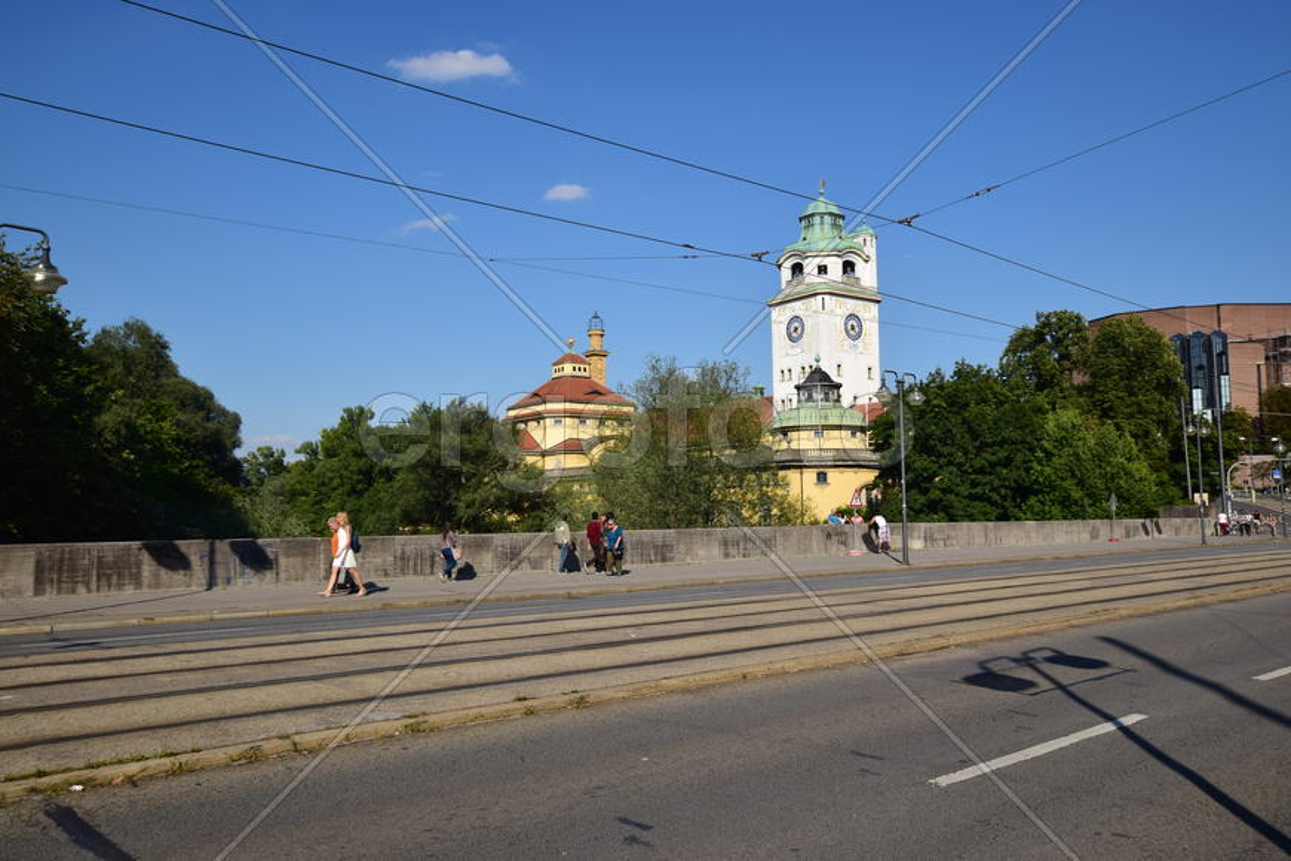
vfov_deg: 43.6
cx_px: 646
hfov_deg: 61.9
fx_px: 1076
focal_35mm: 30
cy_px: 430
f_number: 11
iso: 100
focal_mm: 20
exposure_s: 1/200
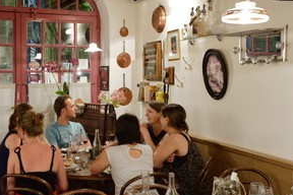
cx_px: 98
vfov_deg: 26.5
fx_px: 415
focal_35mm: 51
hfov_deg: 38.4
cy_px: 84
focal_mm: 35
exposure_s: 1/8
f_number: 4.5
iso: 1000
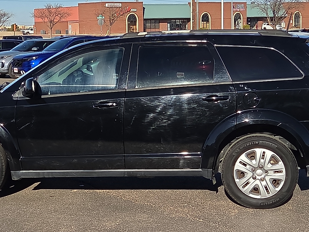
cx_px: 124
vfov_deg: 18.6
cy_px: 97
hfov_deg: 24.7
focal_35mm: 79
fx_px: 705
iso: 25
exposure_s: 1/2000
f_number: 1.8
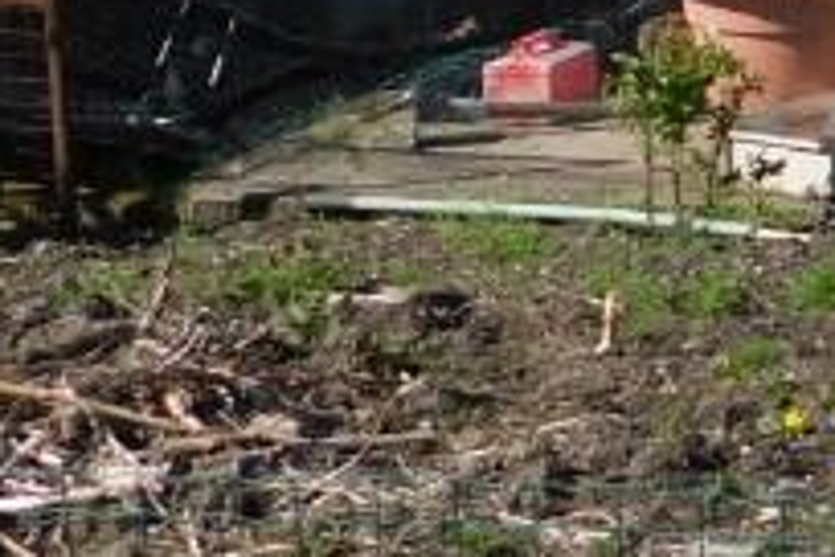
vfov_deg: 10.9
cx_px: 1359
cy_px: -319
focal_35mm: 120
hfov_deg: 15.4
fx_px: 2783
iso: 125
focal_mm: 4
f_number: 6
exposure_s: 1/500
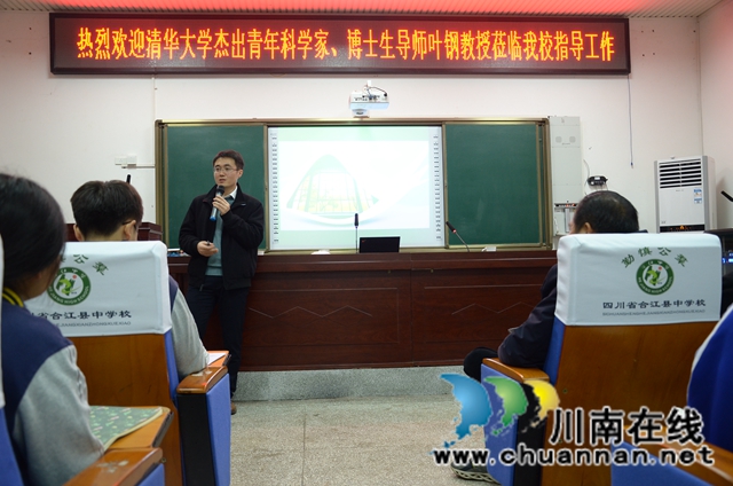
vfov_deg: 39.8
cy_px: 243
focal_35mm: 33
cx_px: 366
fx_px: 671
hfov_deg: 57.3
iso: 640
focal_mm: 22
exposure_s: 1/13
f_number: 3.8
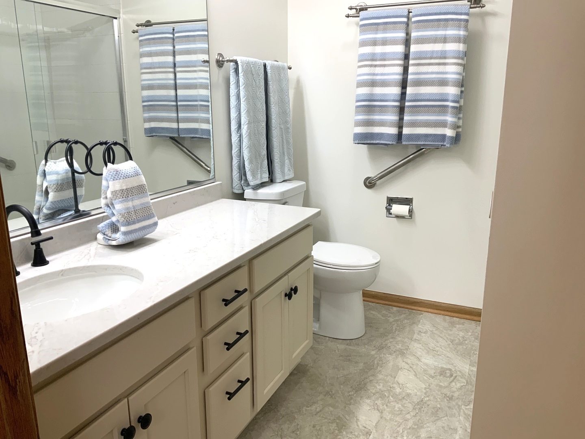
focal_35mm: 29
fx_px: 490
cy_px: 220
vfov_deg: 48.2
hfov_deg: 61.7
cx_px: 292
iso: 40
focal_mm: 3
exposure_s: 1/60
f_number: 1.8
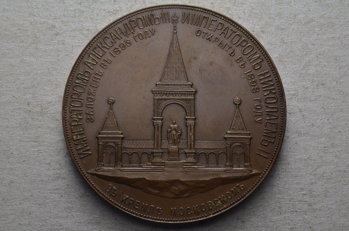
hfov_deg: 35.1
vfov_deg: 23.7
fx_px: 551
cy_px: 116
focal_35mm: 57
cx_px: 174
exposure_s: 1/250
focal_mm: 38
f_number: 14
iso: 400
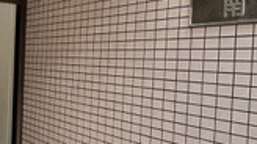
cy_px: 80
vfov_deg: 18.5
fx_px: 443
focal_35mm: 65
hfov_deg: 31.8
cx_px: 63
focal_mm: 2.22
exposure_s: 1/513
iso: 40
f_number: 2.2
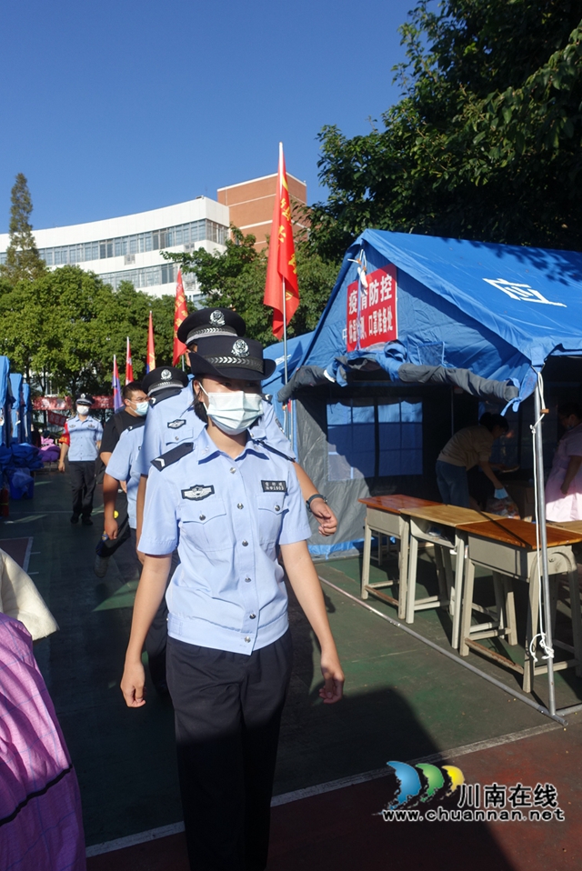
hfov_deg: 53.2
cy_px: 436
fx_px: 581
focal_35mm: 24
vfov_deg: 73.7
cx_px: 291
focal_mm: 8.8
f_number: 5.6
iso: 125
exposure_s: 1/640
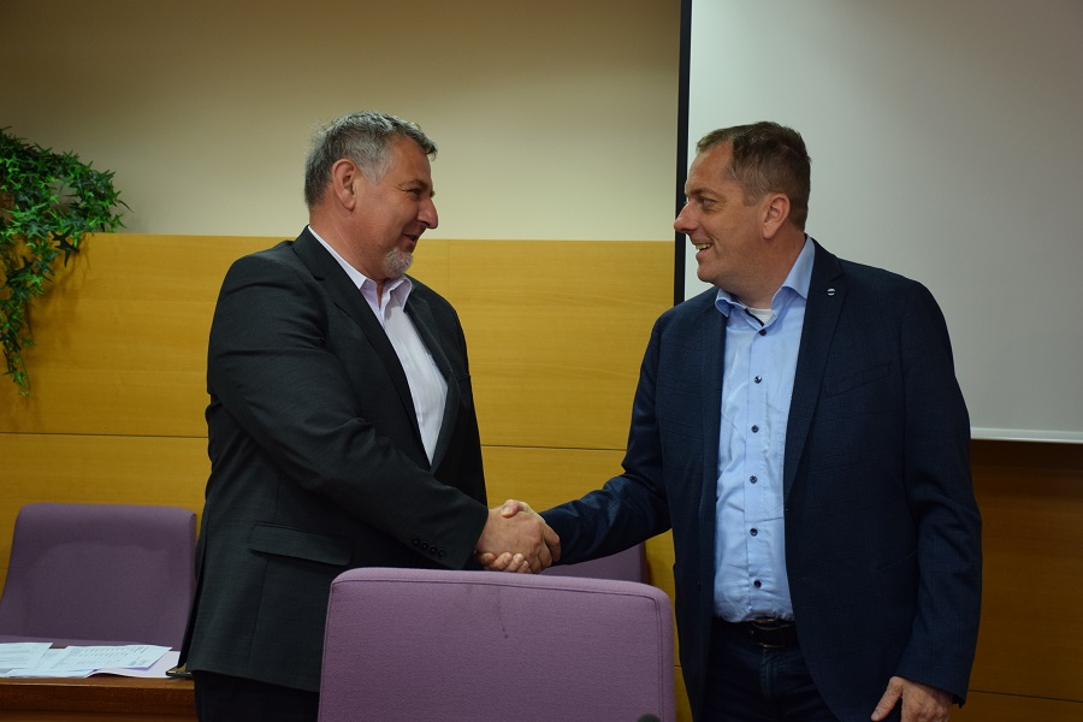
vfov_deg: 21.6
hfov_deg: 31.9
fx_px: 1895
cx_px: 542
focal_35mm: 63
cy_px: 361
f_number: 4.5
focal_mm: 42
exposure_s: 1/60
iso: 800
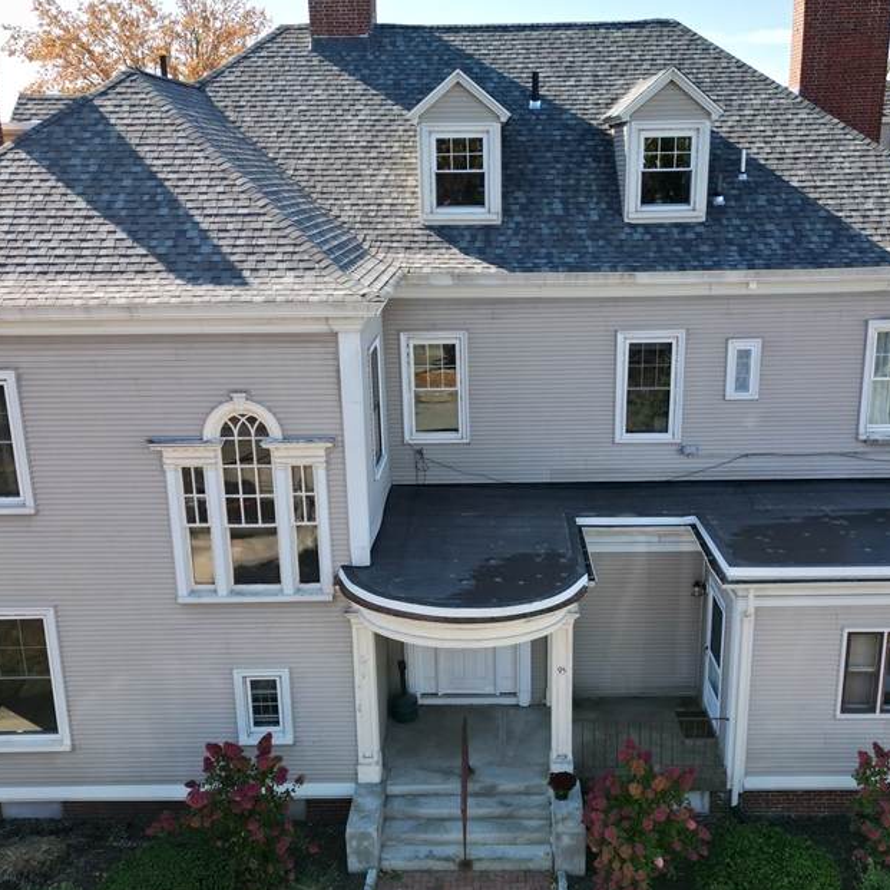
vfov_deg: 47.2
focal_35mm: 35
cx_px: 473
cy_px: 470
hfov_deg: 47.2
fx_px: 1018
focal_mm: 6.72
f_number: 1.7
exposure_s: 1/400
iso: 110
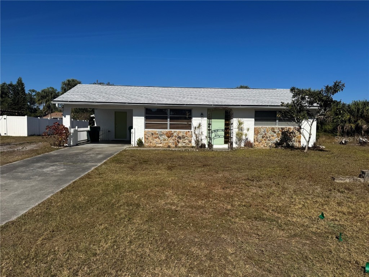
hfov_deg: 71.6
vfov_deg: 56.8
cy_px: 138
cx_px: 184
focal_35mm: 24
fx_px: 256
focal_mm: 6.76
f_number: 1.78
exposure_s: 1/9009
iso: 80
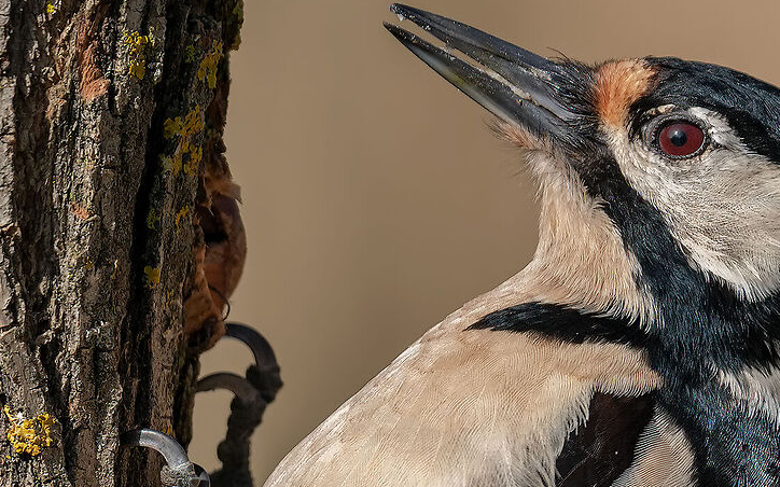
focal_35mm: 1909
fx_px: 40568
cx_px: 644
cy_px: 710
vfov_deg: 0.7
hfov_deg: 1.1
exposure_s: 1/1000
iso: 320
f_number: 8
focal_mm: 565
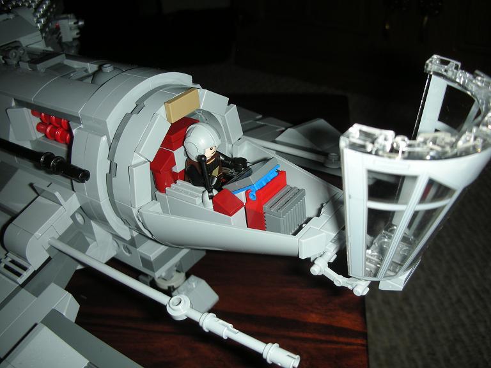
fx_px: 496
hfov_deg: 52.6
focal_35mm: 35
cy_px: 184
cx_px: 246
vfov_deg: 40.7
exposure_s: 1/60
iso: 50
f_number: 2.8
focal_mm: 5.8
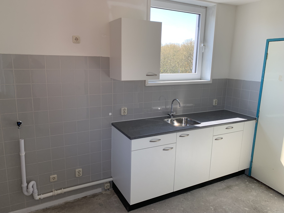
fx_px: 213
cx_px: 142
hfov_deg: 67.3
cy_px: 106
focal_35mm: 26
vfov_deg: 53.1
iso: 25
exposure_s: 1/180
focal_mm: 4.25
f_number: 1.8
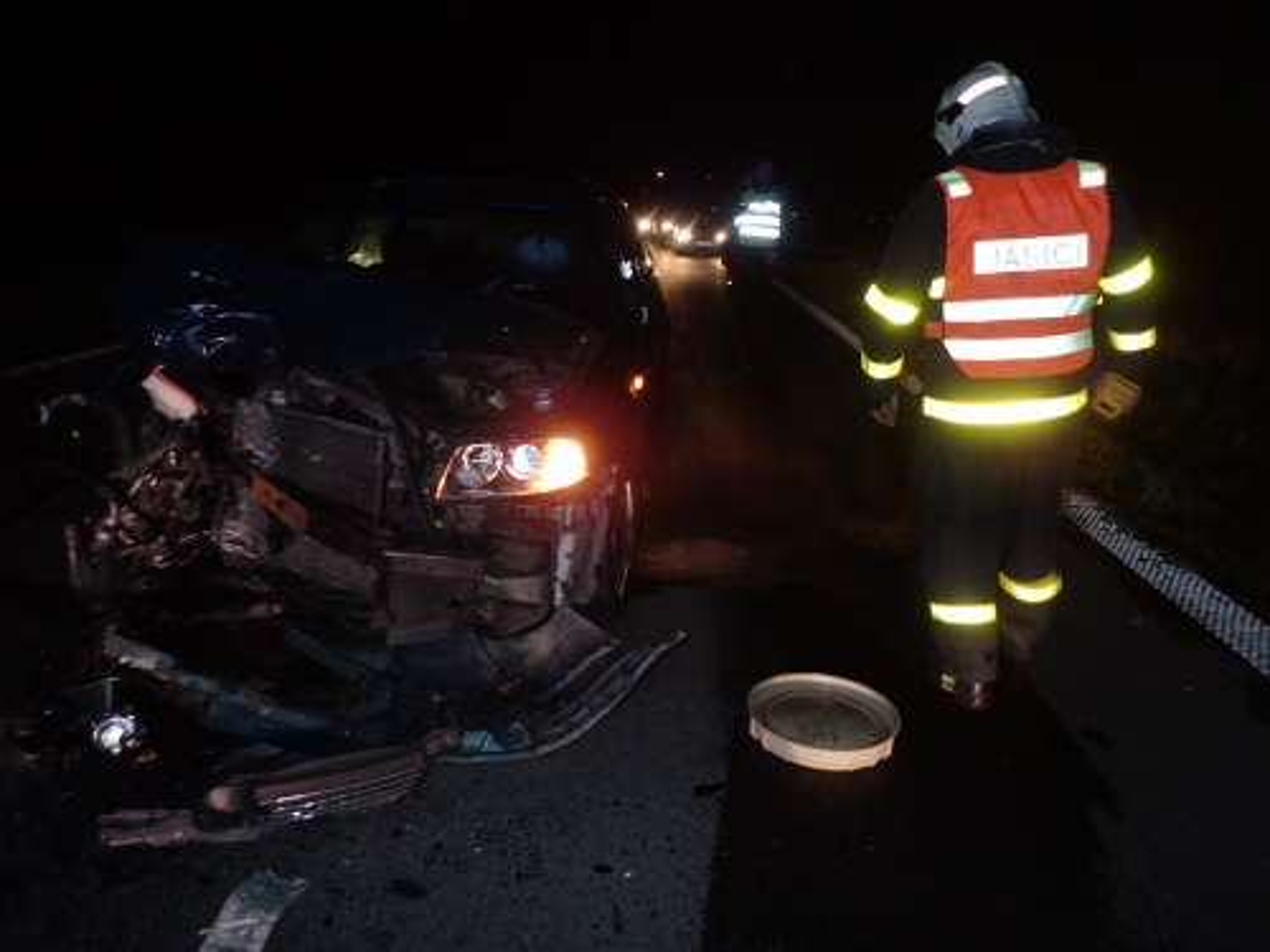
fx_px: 917
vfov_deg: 54.9
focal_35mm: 25
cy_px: 476
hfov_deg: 69.4
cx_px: 635
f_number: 2
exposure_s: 1/30
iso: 200
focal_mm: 4.5
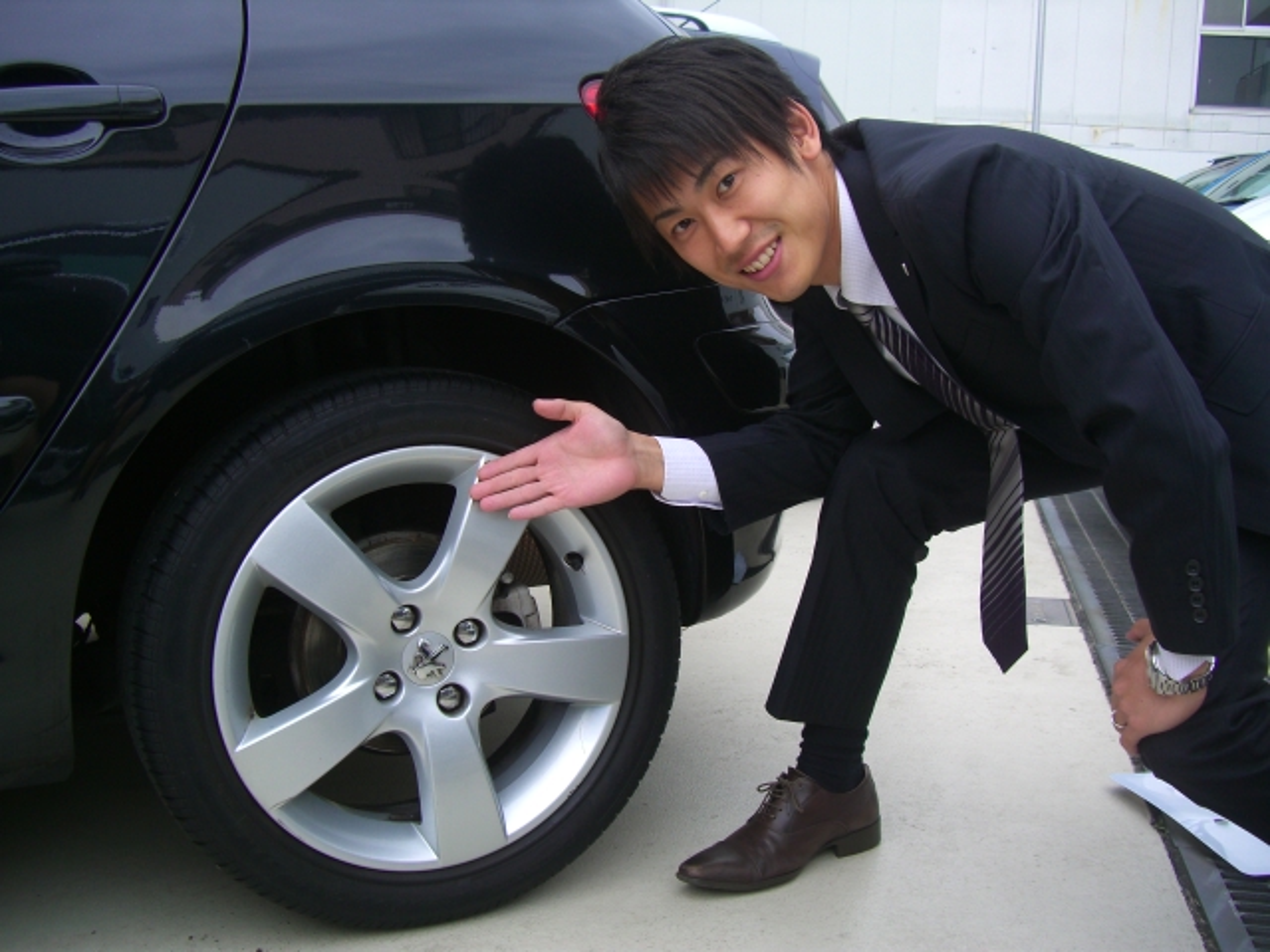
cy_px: 476
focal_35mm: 38
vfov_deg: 37.7
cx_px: 635
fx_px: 1394
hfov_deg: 49.0
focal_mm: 7.9
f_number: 2.8
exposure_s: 1/125
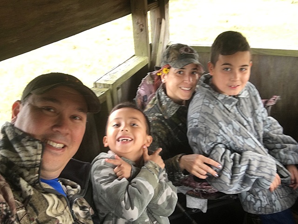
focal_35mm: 31
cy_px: 112
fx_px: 267
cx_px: 149
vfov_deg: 45.4
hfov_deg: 58.4
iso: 40
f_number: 2.2
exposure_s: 1/30
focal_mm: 2.65
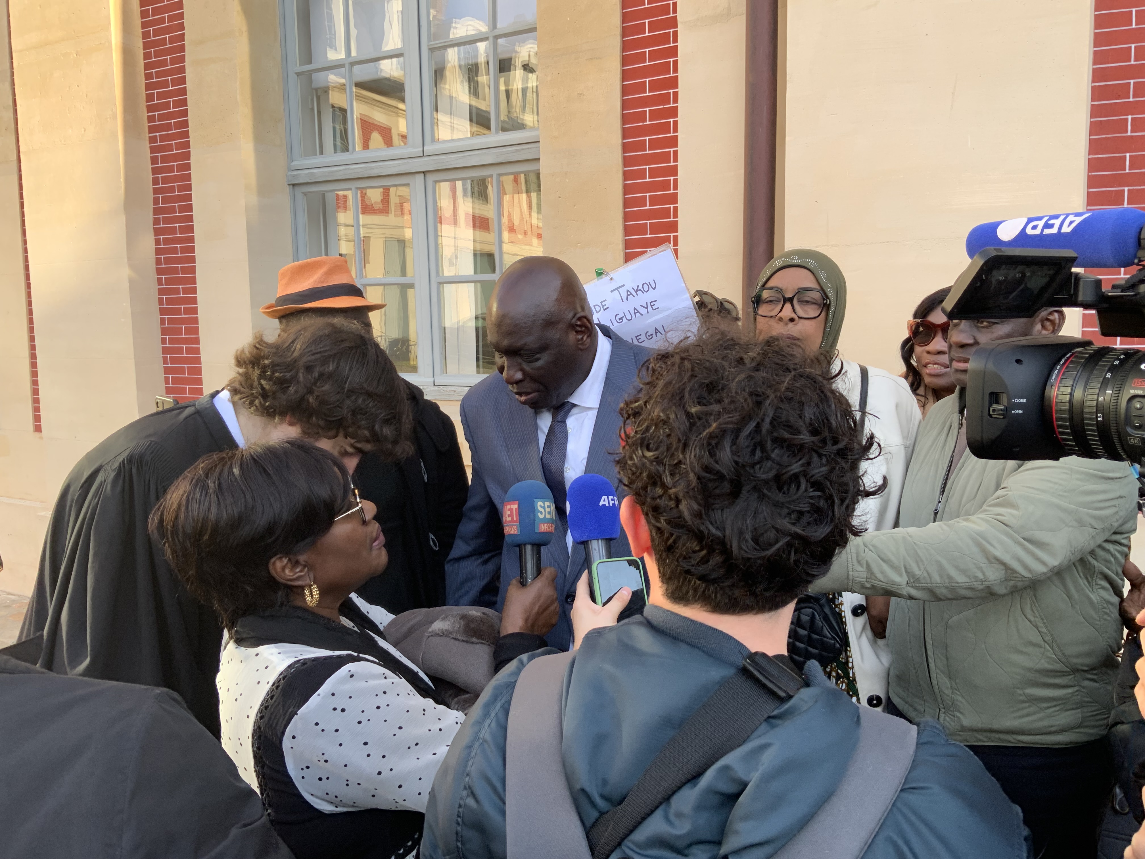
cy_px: 430
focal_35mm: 29
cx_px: 572
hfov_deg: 61.7
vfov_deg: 48.2
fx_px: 959
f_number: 1.8
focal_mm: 3
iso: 16
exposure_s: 1/197
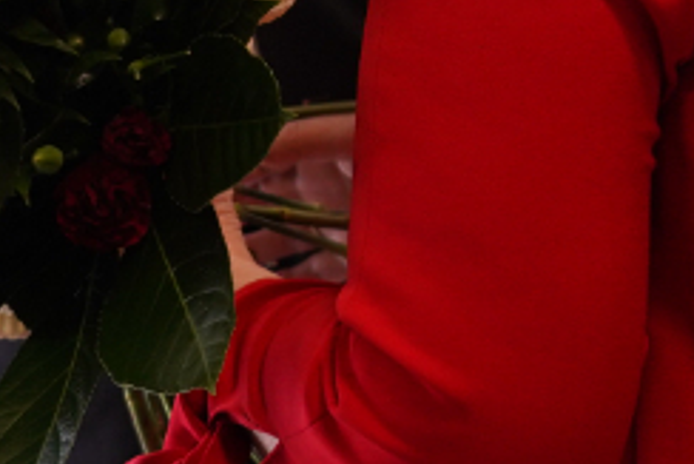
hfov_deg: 11.3
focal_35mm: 181
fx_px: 3491
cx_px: 532
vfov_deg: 7.4
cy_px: -360
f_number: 4
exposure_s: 1/160
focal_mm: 34
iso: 1000
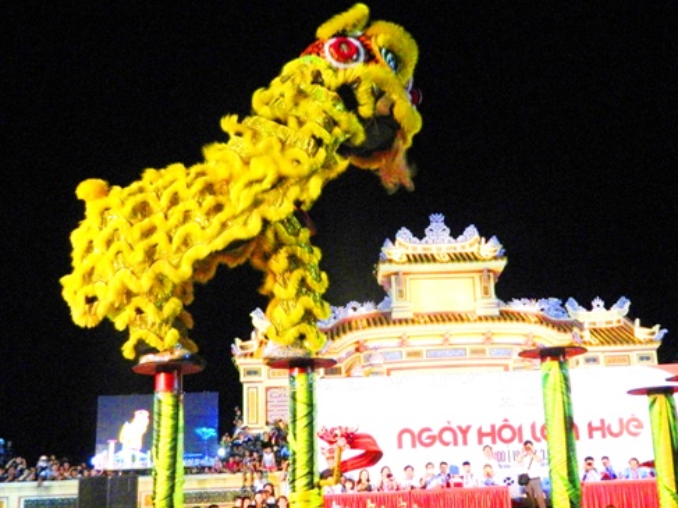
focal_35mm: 46
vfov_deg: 31.5
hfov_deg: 41.1
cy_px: 257
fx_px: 901
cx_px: 390
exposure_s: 1/30
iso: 400
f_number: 3.3
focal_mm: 6.2
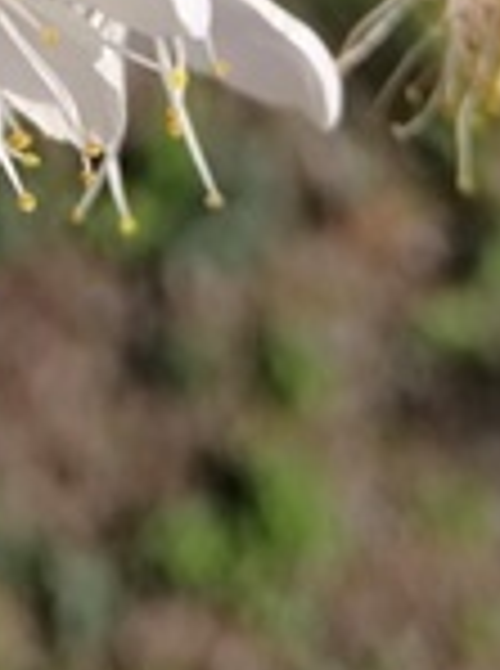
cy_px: -513
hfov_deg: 13.7
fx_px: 2031
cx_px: -63
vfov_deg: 16.1
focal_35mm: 105
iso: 50
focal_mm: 3.81
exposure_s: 1/1012
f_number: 2.2
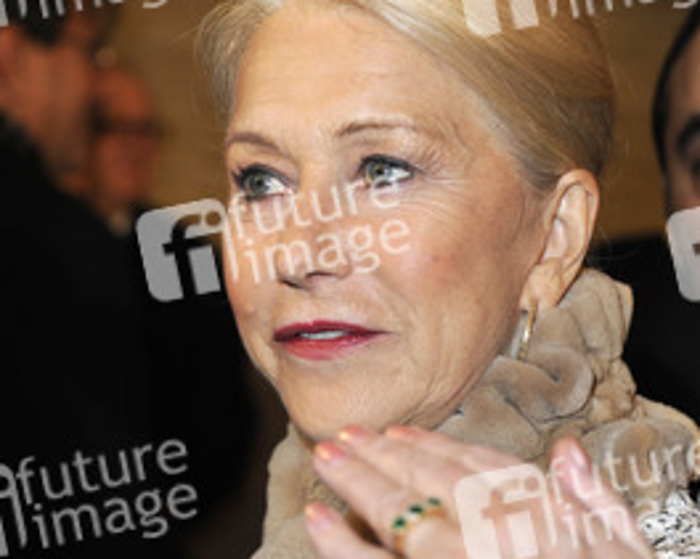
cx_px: 350
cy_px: 371
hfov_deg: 15.0
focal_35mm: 128
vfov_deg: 12.0
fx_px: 2651
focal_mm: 90
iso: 1250
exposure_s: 1/160
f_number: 5.6
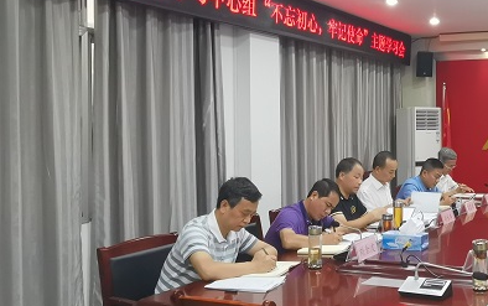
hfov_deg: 42.7
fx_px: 572
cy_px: 140
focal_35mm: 43
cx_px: 431
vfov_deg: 29.9
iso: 320
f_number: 2.2
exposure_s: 1/50
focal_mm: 2.26
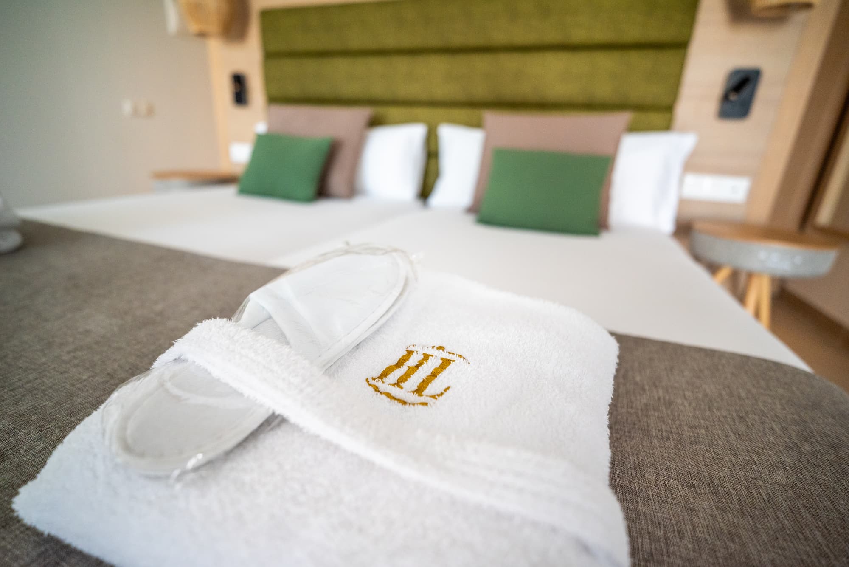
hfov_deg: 96.7
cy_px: 284
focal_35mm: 16
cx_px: 424
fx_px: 377
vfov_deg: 73.8
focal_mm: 16
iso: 1000
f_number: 1.8
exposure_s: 1/1250
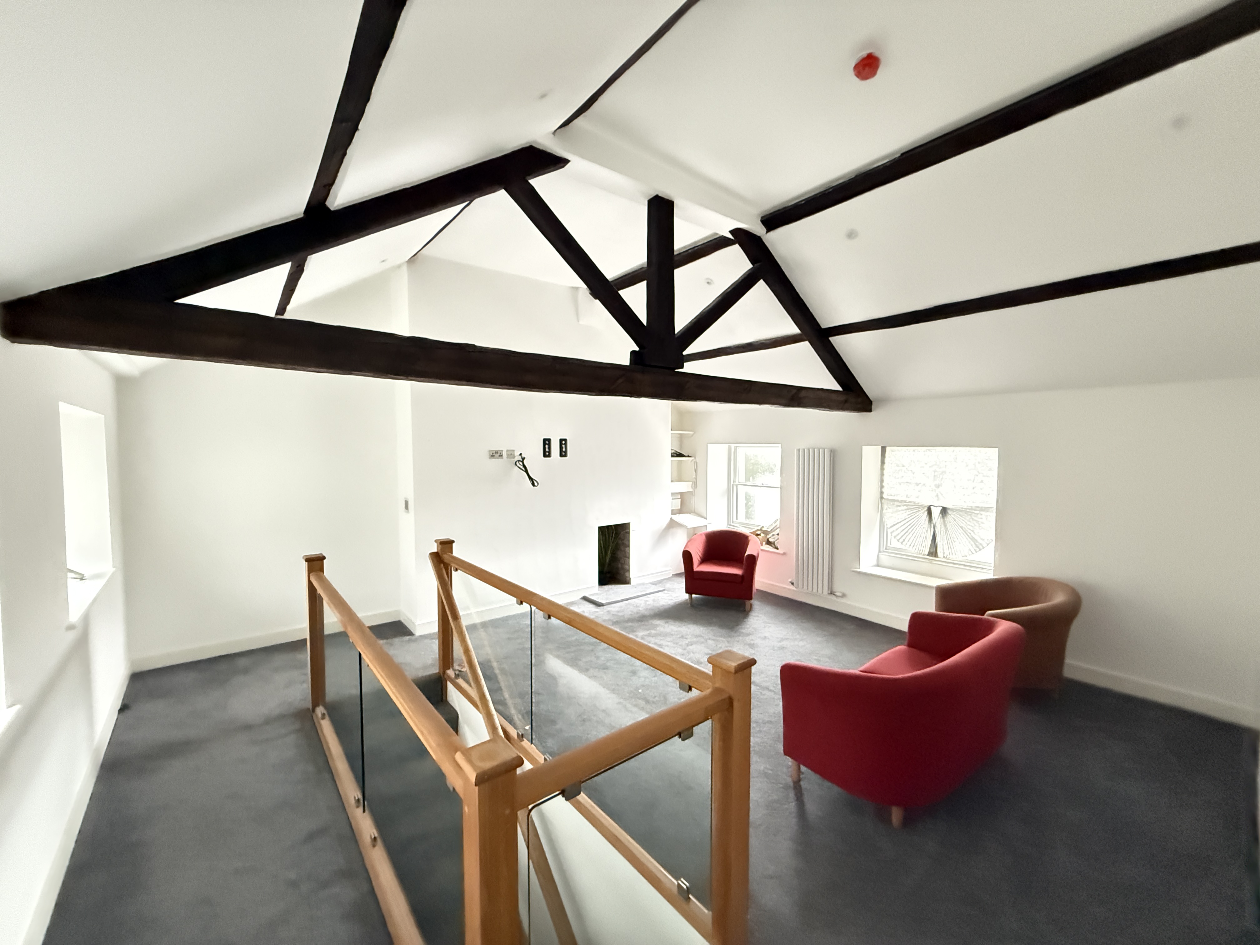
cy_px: 472
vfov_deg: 85.7
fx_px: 510
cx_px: 630
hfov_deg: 102.1
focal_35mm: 14
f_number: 2.2
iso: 1600
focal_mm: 2.22
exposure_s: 1/48
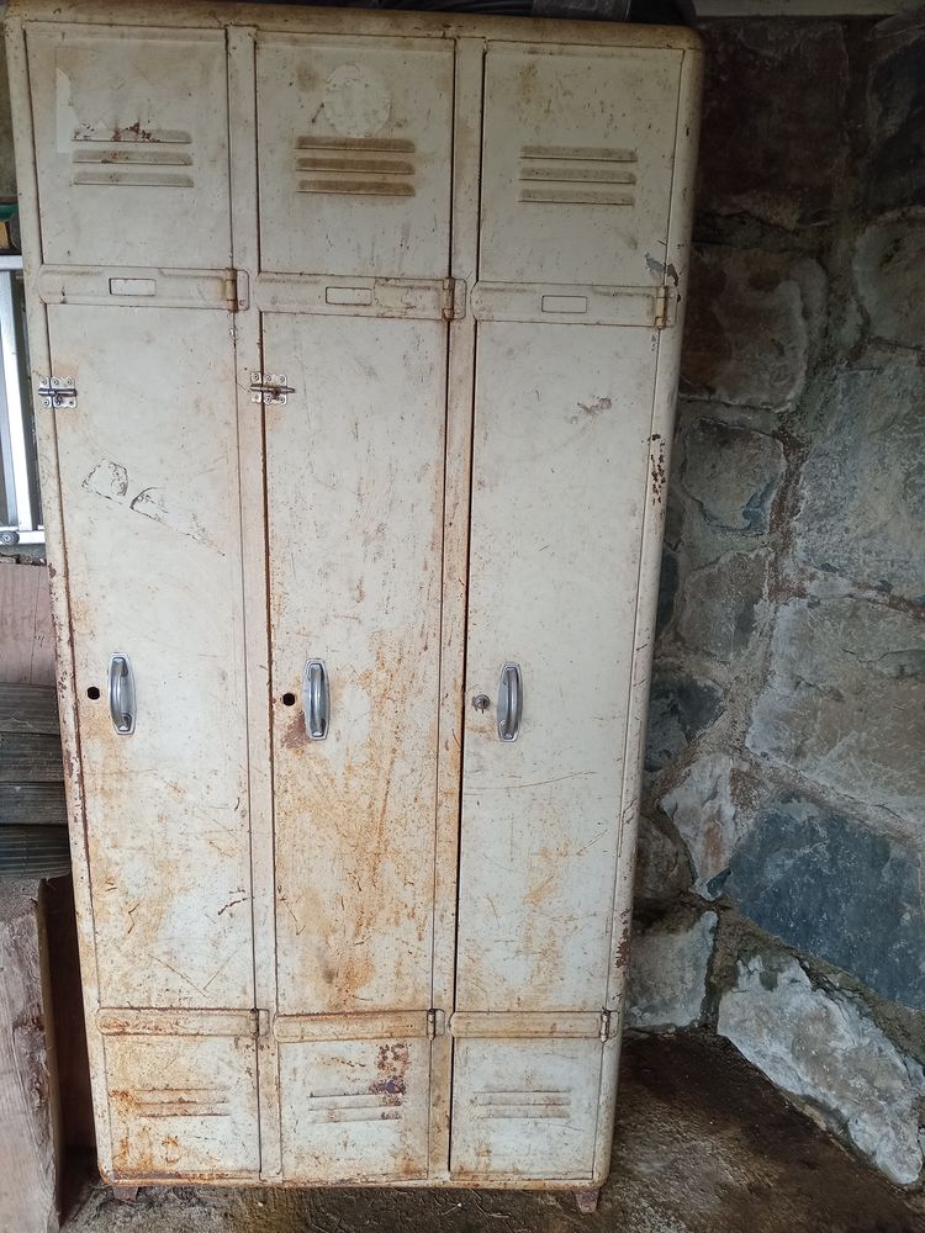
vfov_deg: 76.4
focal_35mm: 22
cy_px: 616
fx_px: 784
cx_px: 462
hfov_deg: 61.1
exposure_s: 1/33.3
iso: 160
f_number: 1.8
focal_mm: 4.21
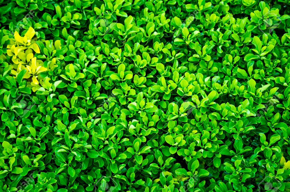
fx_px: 1061
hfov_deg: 15.6
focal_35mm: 132
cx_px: 145
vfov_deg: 10.3
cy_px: 96
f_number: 4
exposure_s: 1/125
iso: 200
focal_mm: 87.5
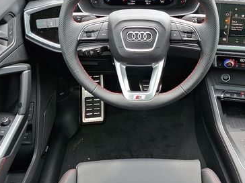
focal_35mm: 44
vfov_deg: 32.8
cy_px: 79
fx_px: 311
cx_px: 143
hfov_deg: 42.8
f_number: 1.8
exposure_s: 1/120
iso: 43
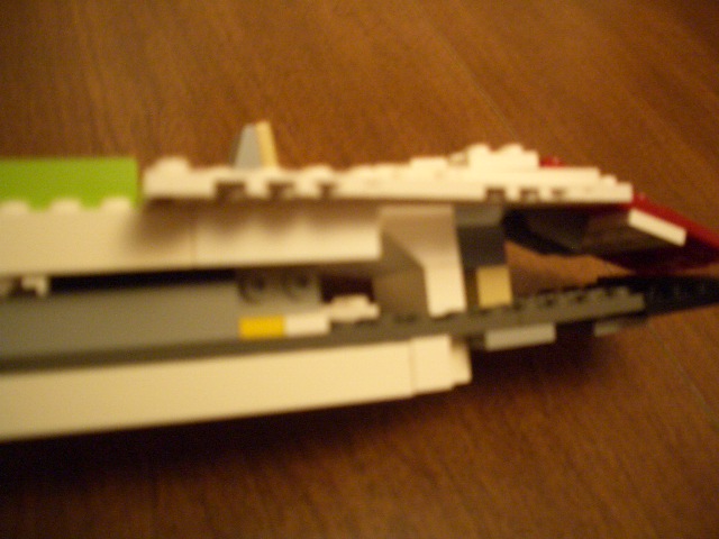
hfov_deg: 52.6
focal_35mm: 35
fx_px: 727
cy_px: 270
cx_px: 360
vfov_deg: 40.7
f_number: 2.6
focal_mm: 5.8
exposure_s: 1/8
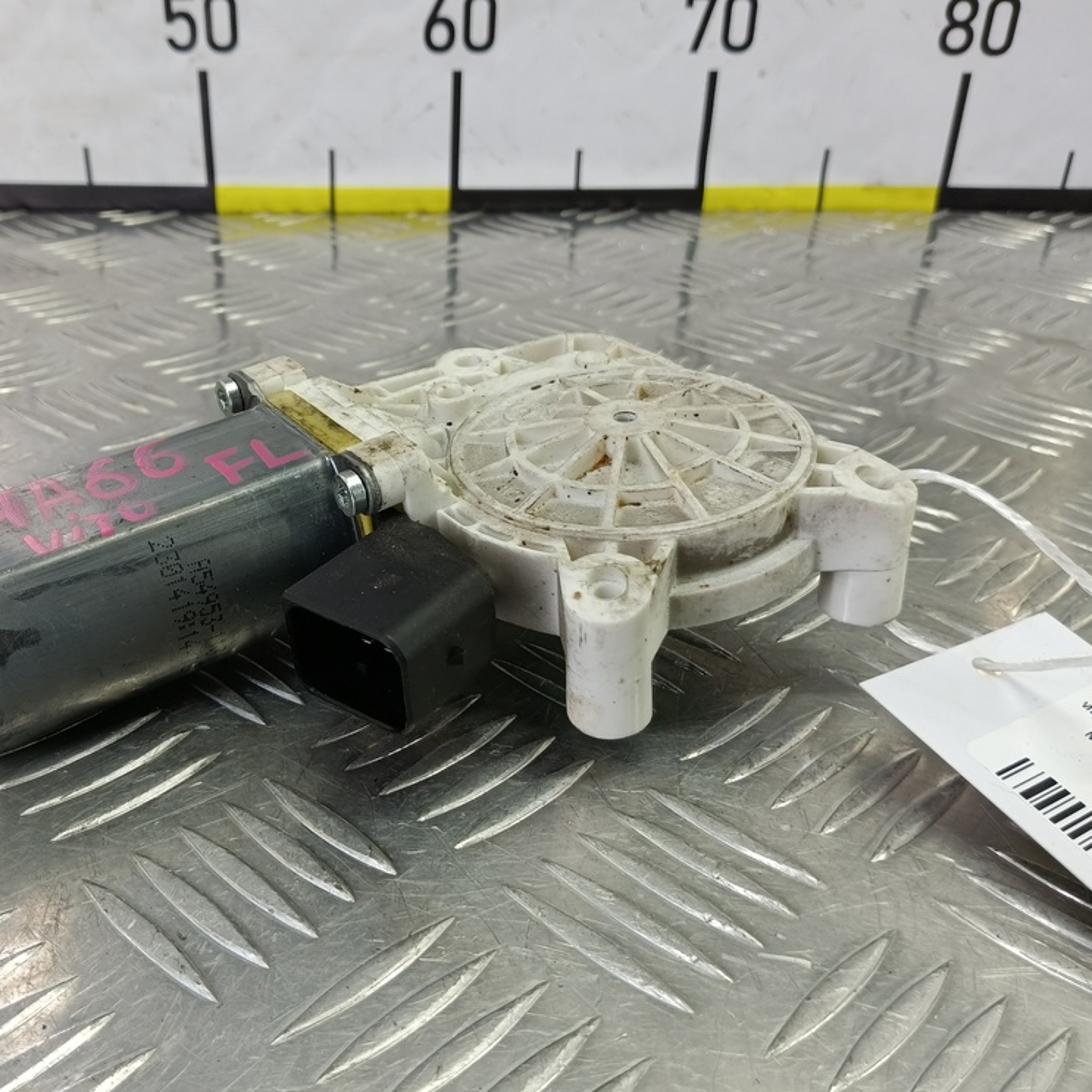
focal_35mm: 28
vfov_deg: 57.3
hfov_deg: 56.4
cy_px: 551
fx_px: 999
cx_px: 388
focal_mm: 4.11
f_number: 1.6
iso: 133
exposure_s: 1/50
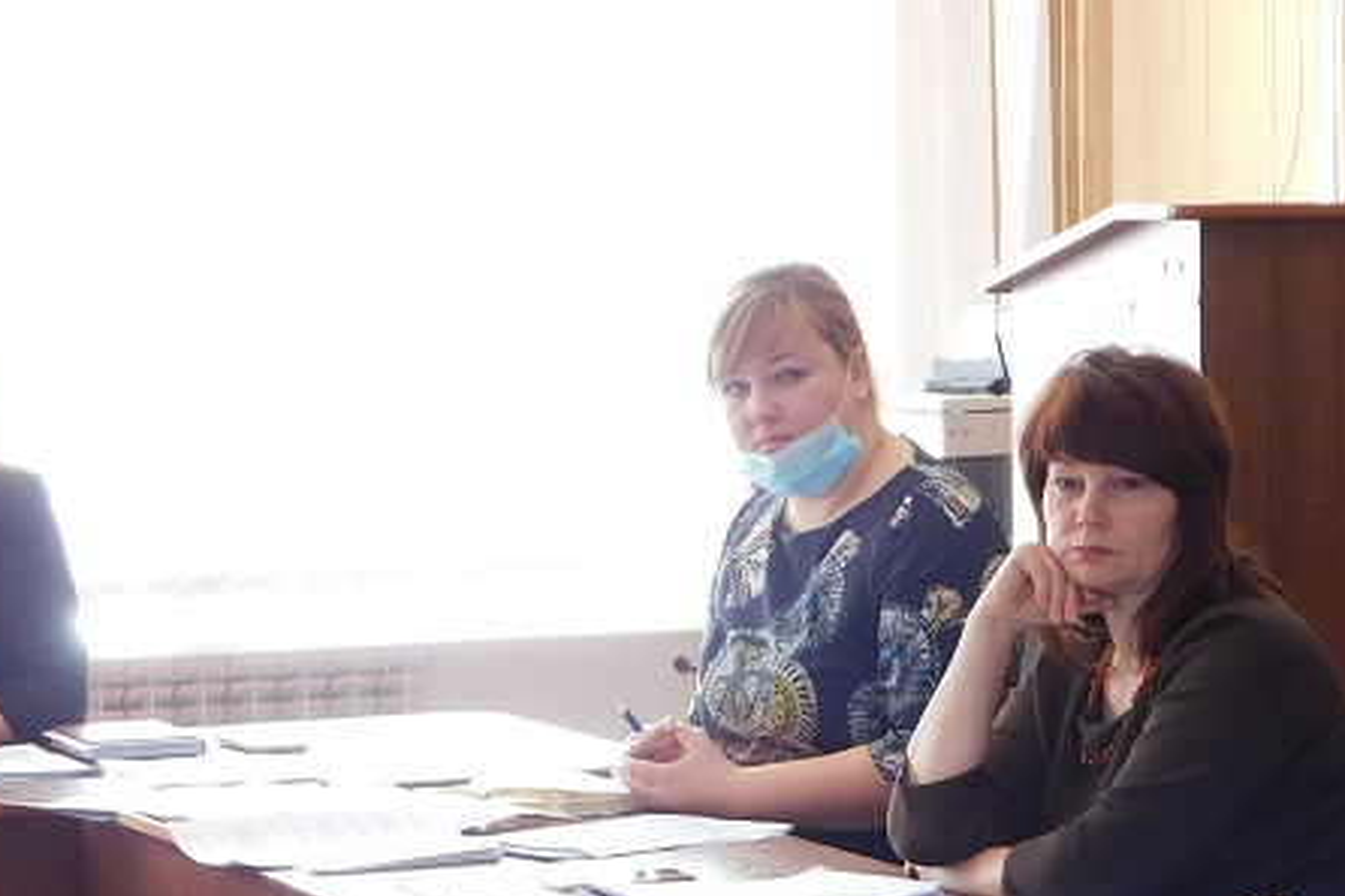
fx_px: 5639
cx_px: 1095
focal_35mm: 151
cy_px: 979
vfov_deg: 9.0
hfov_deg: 13.5
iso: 140
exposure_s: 1/30
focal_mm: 11.7
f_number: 4.2
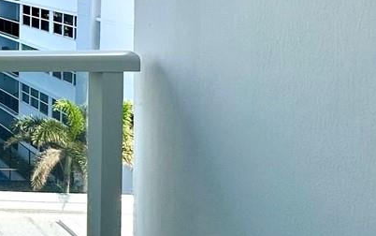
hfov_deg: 21.7
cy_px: -31
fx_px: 605
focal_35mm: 59
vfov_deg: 20.9
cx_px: -303
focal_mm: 2.22
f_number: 2.2
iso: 50
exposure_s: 1/2747
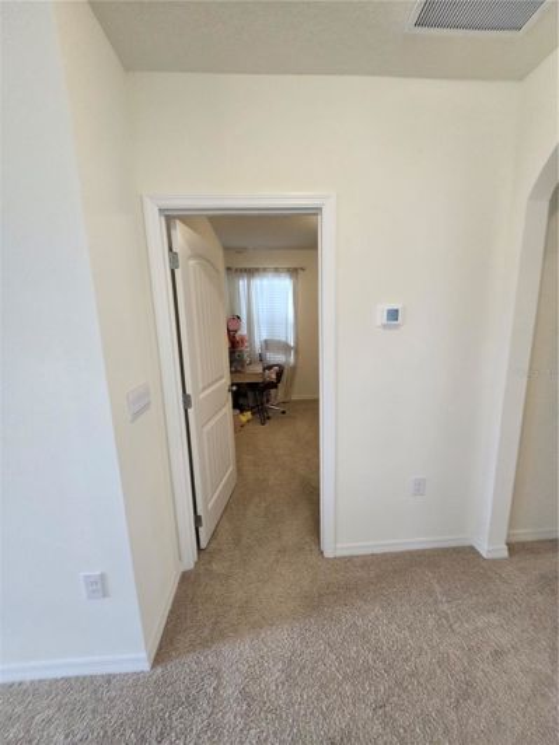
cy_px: 372
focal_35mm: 13
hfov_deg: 89.9
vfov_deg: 106.2
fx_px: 280
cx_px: 280
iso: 160
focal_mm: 1.7
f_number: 2.2
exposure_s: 1/60
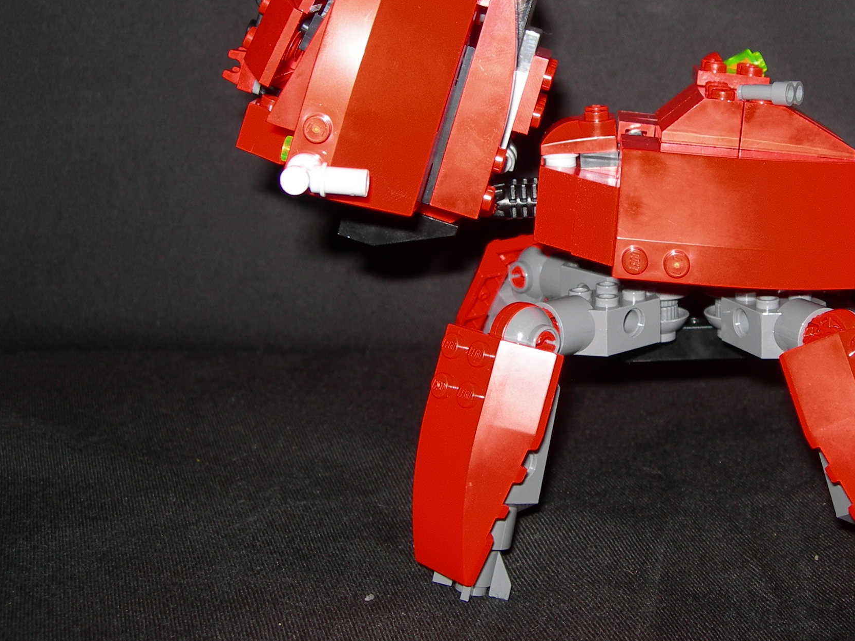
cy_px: 175
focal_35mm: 59
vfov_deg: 24.6
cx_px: 603
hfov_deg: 32.3
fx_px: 1457
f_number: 2.8
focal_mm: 7.8
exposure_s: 1/60.1
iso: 50
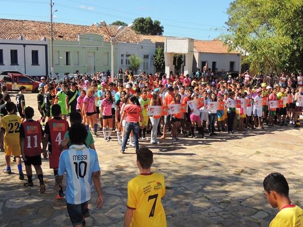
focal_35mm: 39
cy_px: 114
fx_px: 341
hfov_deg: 47.9
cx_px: 156
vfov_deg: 36.8
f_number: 3.3
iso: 100
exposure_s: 1/800
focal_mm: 6.2
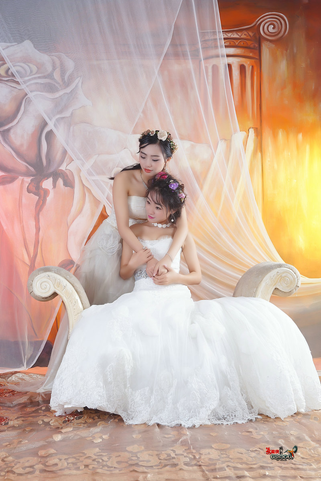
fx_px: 936
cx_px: 160
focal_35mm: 70
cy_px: 240
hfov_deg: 19.5
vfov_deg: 28.8
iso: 100
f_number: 10
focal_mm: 70
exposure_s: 1/125
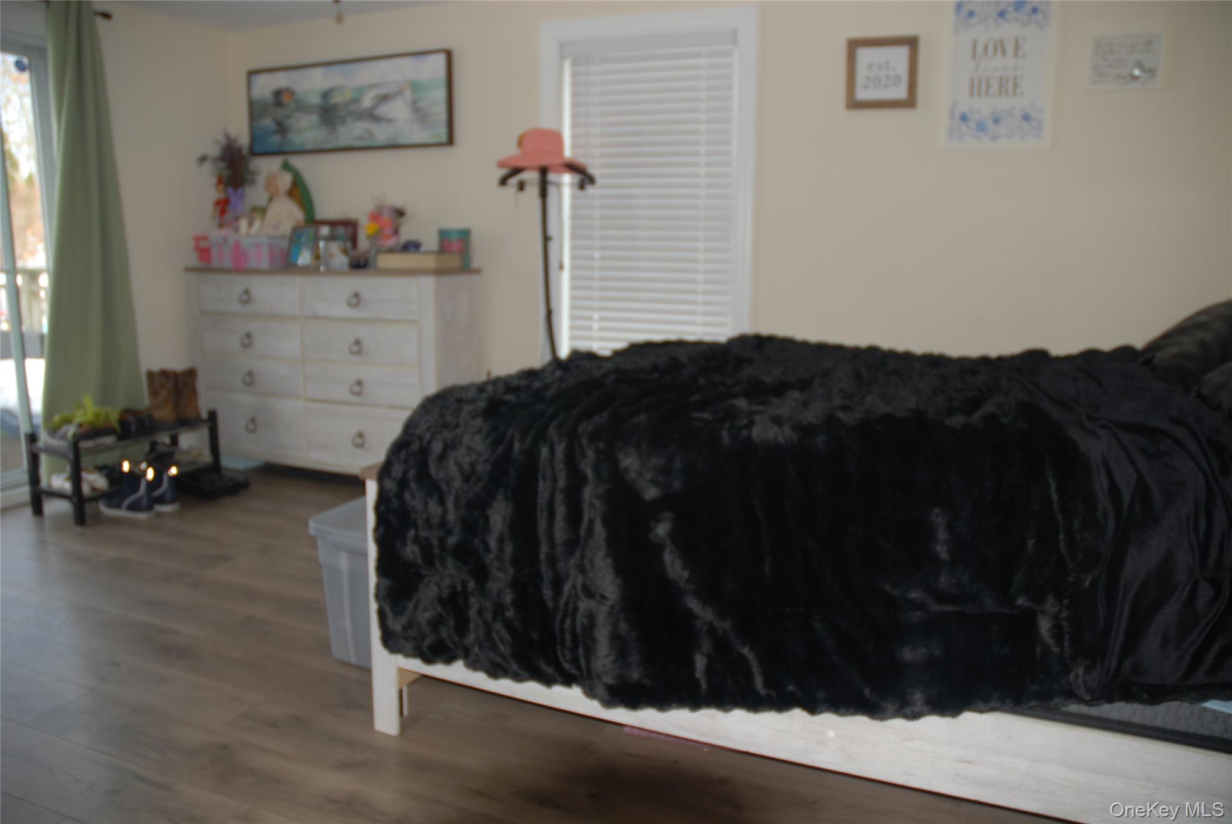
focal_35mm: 27
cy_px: 412
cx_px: 616
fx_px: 925
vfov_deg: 48.0
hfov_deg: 67.3
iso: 110
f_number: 3.5
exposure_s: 1/60
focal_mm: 18
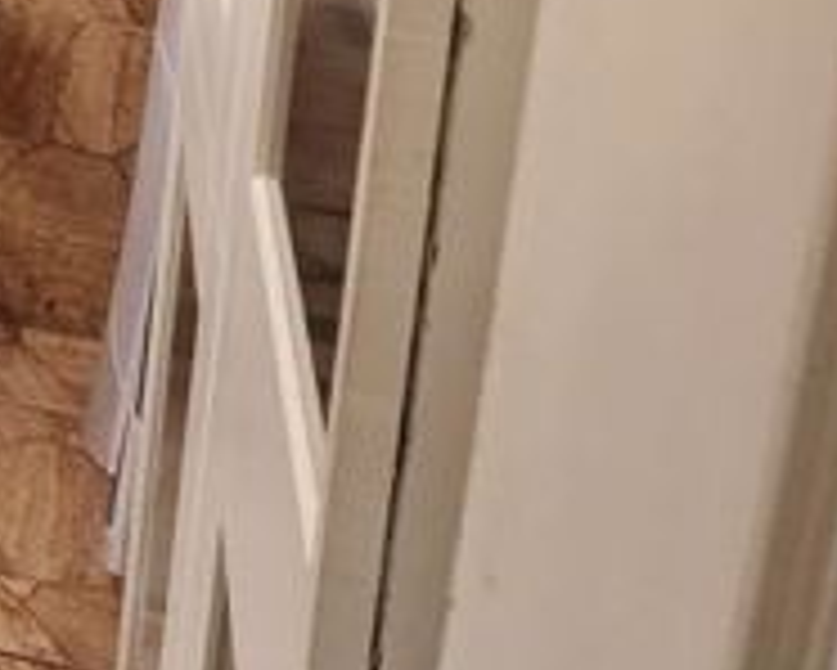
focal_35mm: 85
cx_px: -610
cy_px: -396
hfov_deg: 18.3
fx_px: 2107
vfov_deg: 16.2
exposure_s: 1/120
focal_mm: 6.4
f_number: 1.8
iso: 500
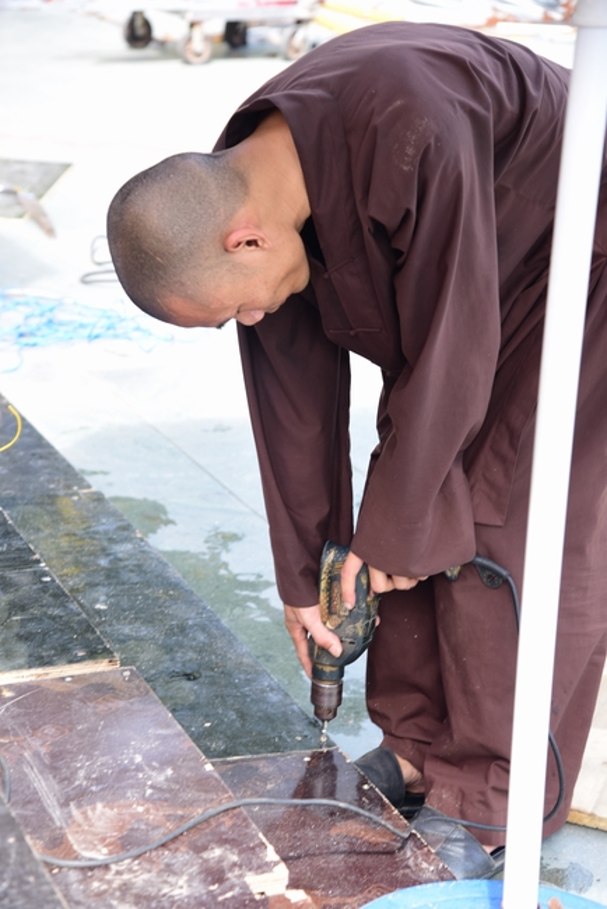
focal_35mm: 82
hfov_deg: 16.7
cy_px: 454
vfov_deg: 24.8
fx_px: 2072
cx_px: 304
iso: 125
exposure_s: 1/50
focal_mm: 82
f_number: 5.6
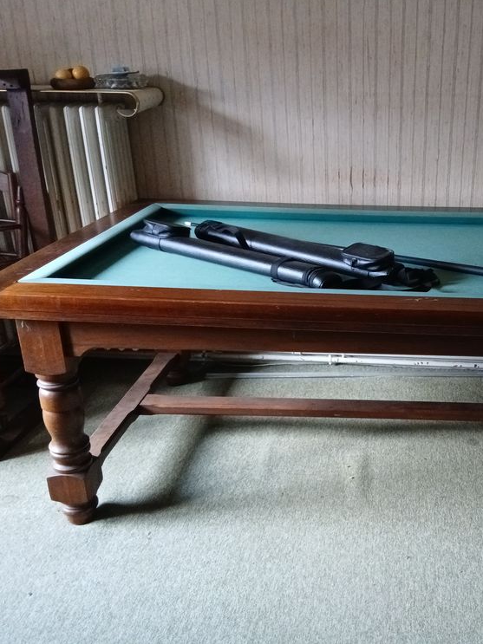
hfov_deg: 39.3
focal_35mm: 35
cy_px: 320
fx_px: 651
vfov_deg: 52.6
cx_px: 378
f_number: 1.8
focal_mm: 3.98
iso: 500
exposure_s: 1/25
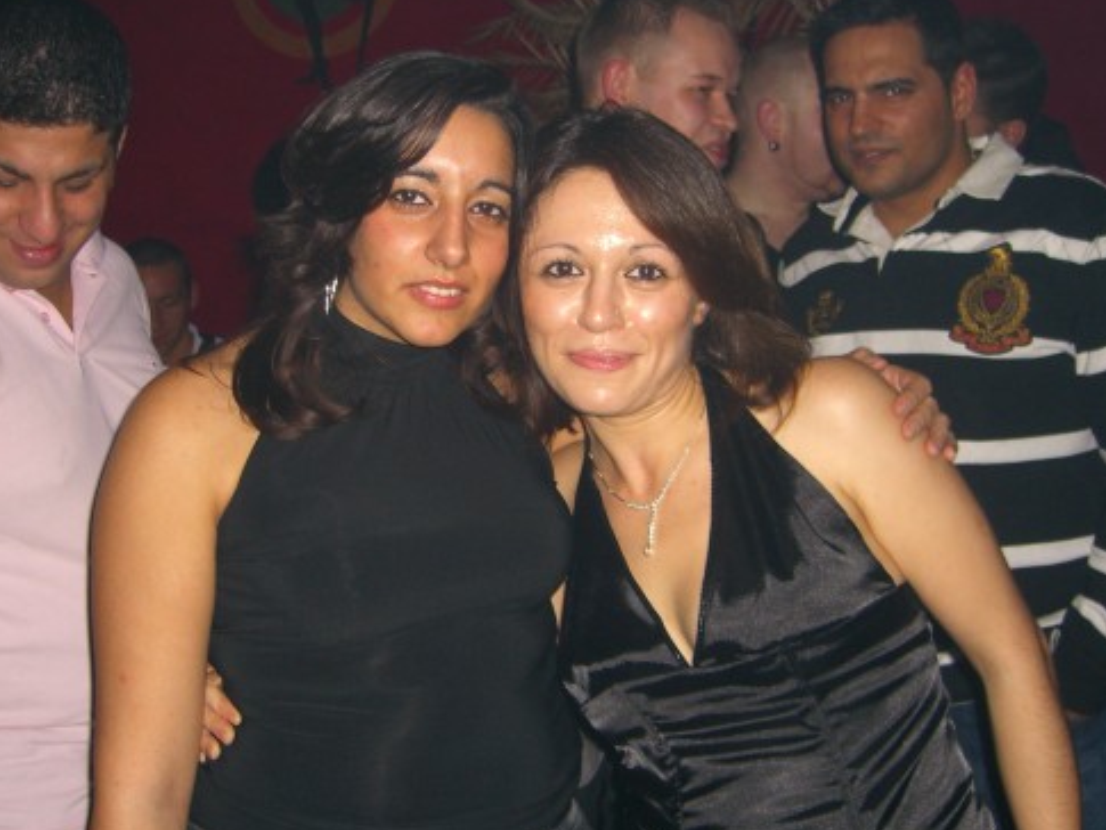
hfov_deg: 40.4
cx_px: 493
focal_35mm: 47
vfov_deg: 30.9
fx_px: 1502
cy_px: 372
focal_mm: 7.9
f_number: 2.8
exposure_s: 1/60
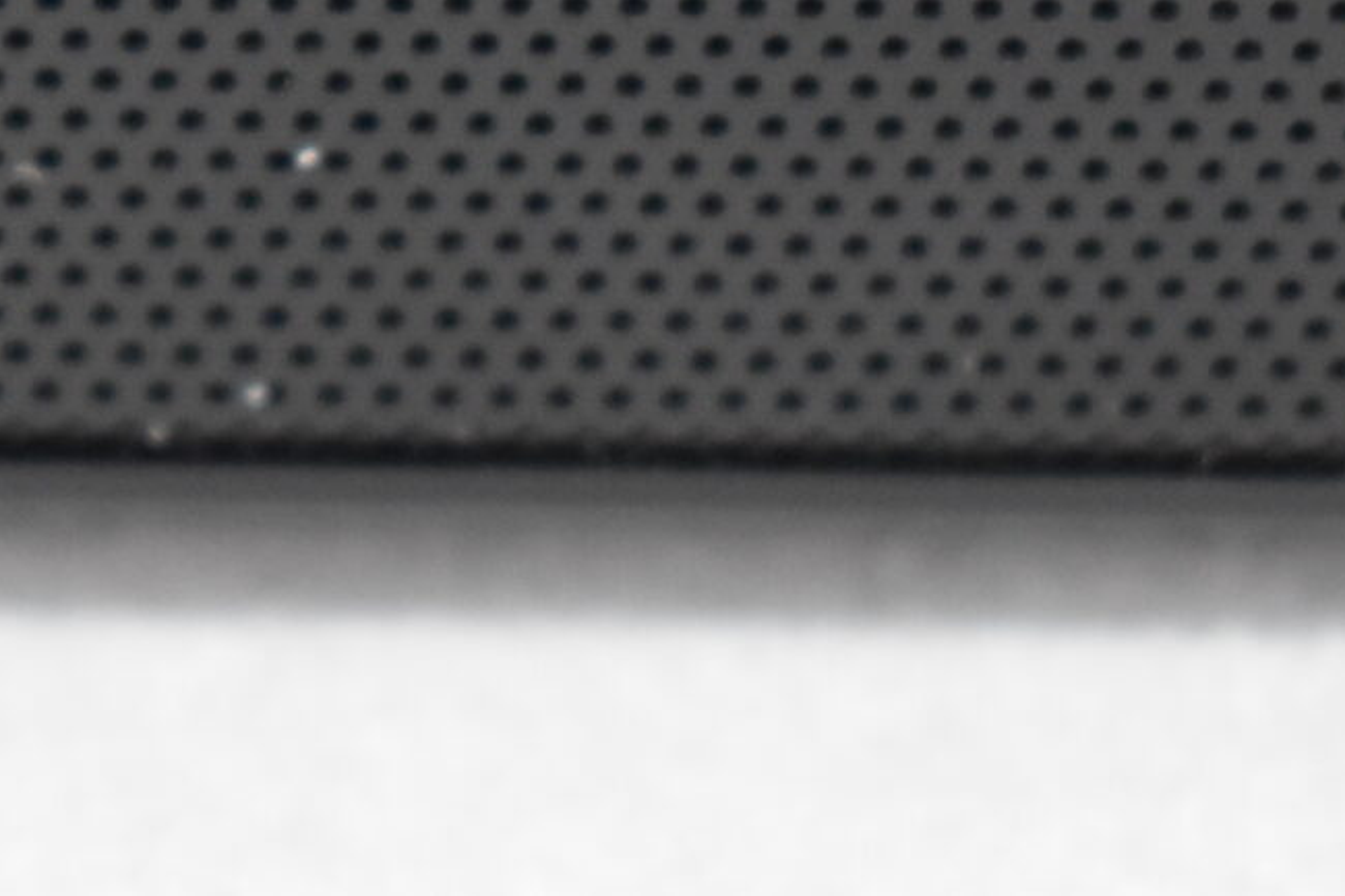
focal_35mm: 325
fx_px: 12137
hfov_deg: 6.3
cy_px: -868
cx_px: -679
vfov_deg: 4.2
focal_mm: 55
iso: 2000
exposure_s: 1/60
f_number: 5.6
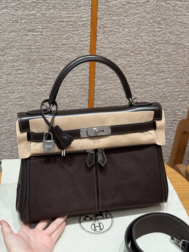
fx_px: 349
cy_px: 126
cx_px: 94
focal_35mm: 48
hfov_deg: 30.3
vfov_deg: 39.7
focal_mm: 6.76
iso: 125
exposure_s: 1/100
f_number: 1.78
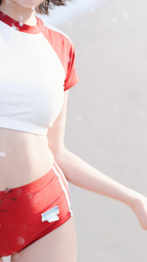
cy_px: 99
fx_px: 755
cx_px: 33
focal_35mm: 109
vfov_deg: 19.6
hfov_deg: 11.1
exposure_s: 1/4000
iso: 100
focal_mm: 50
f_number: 1.4
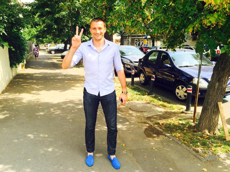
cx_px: 115
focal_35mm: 29
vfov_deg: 48.2
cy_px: 86
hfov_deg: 61.7
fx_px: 193
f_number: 2.2
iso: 32
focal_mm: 4.15
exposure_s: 1/618
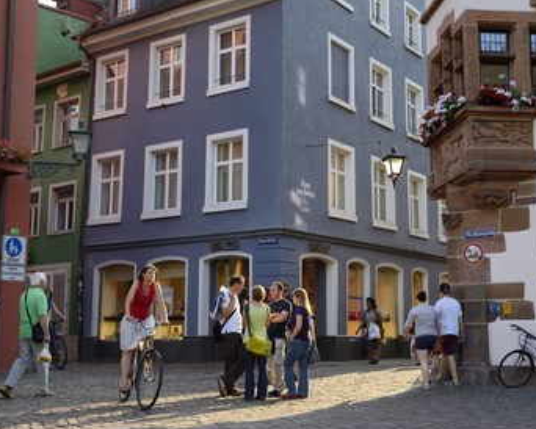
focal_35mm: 46
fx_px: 730
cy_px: 216
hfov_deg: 40.3
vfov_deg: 32.8
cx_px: 295
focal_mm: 40
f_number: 5.6
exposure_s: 1/200
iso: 200
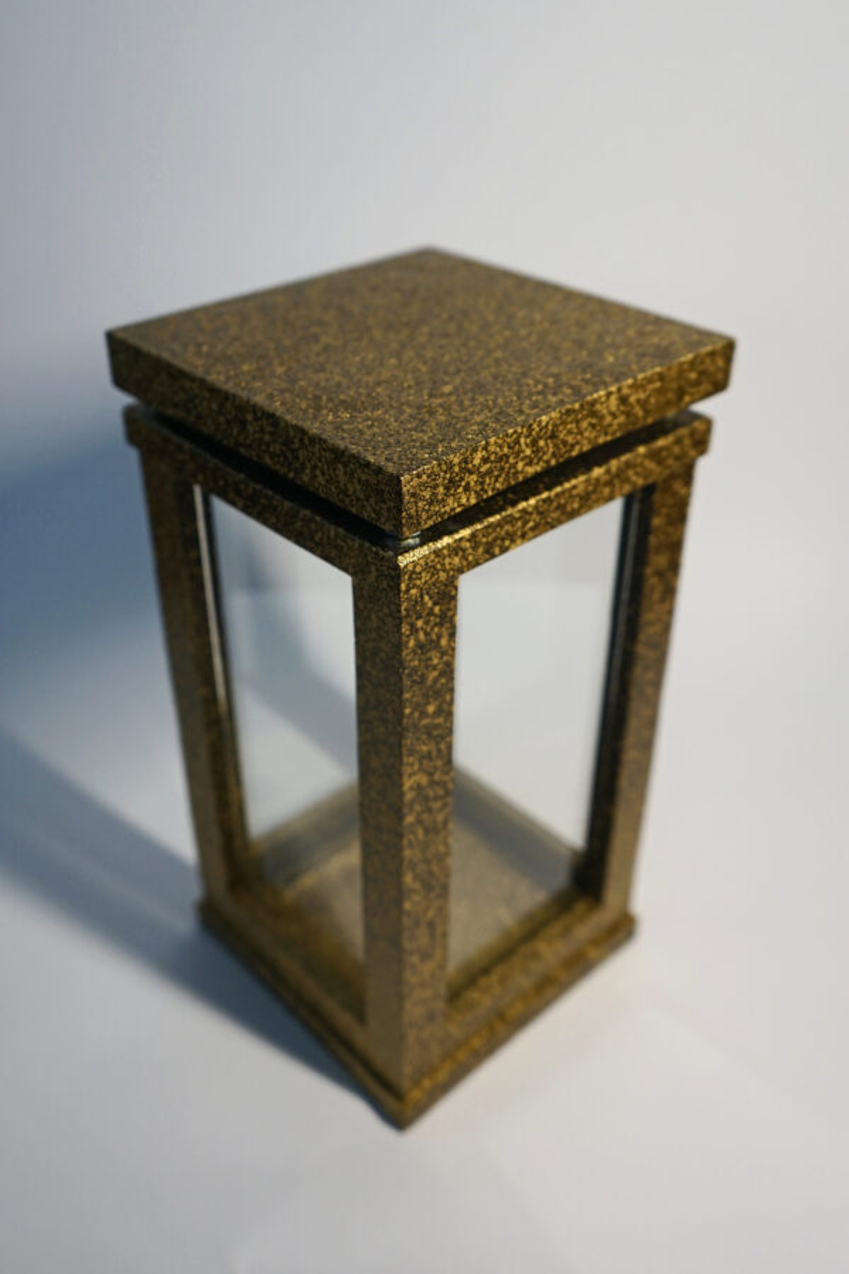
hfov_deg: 46.4
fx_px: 990
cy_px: 637
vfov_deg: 65.5
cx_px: 424
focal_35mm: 28
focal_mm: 28
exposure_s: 1/60
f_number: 4
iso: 400
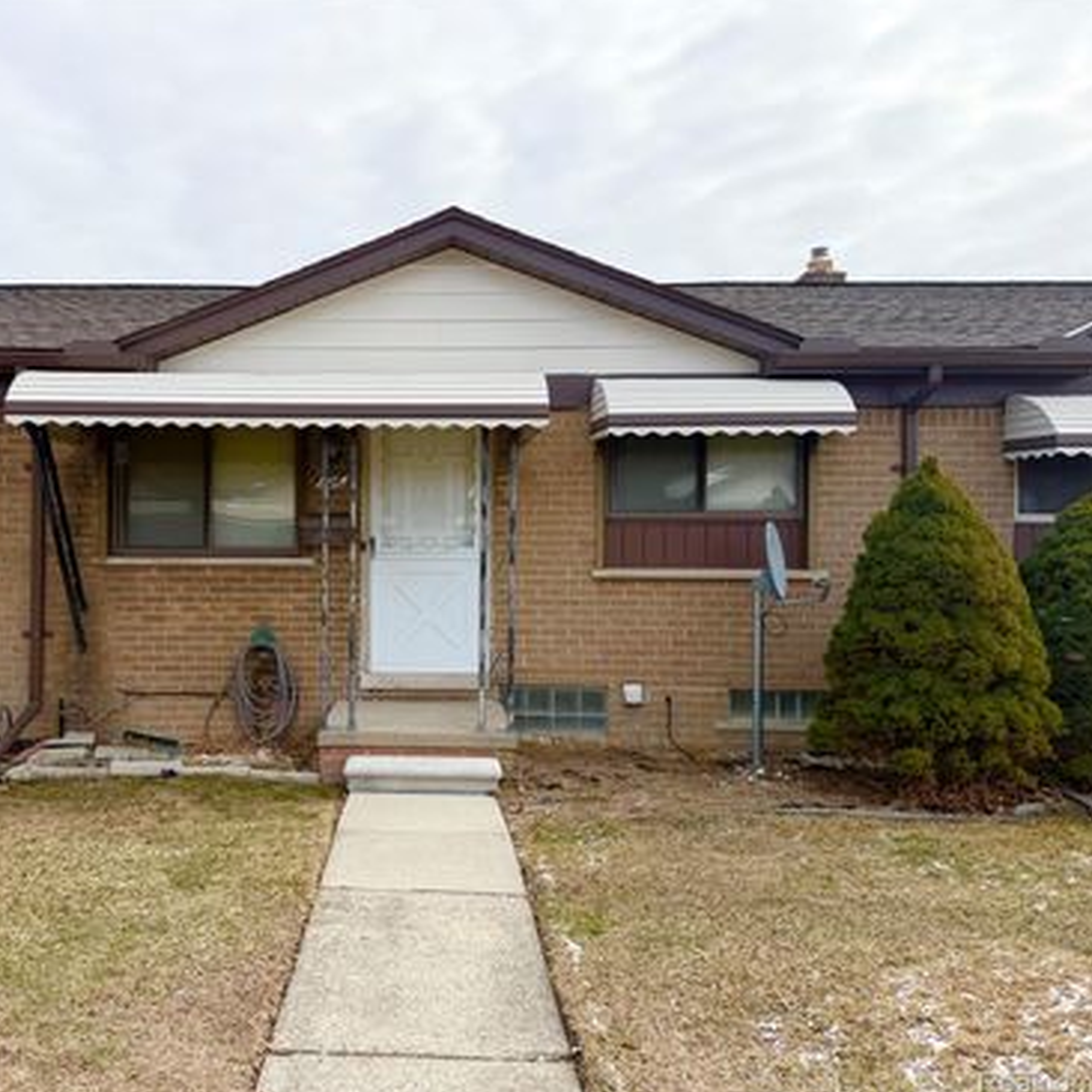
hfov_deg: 54.6
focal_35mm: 29
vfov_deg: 55.6
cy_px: 545
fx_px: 1035
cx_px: 376
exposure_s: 1/3584
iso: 80
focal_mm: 6.76
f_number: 1.78
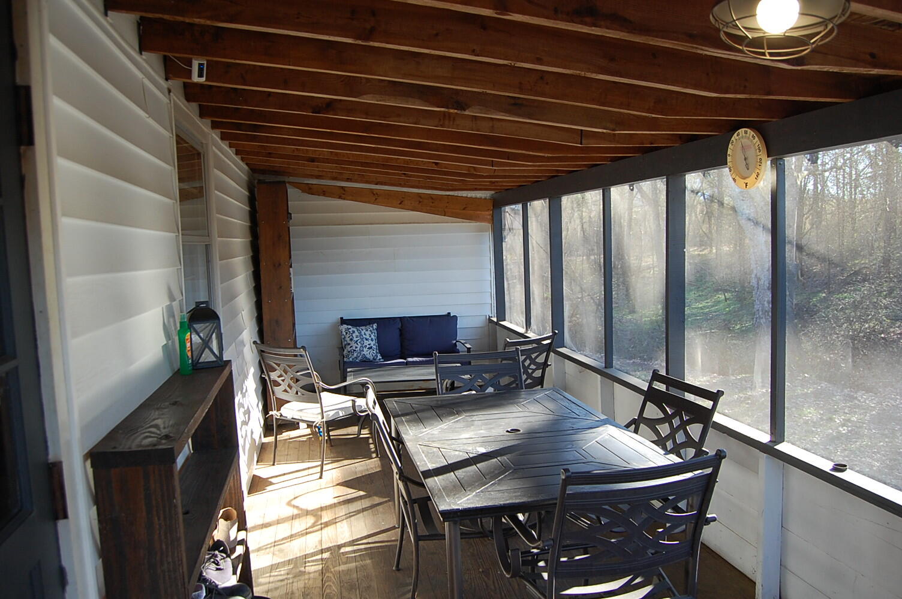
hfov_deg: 67.4
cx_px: 451
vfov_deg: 47.8
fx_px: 676
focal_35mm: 27
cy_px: 300
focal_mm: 18
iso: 400
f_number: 5
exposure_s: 1/100
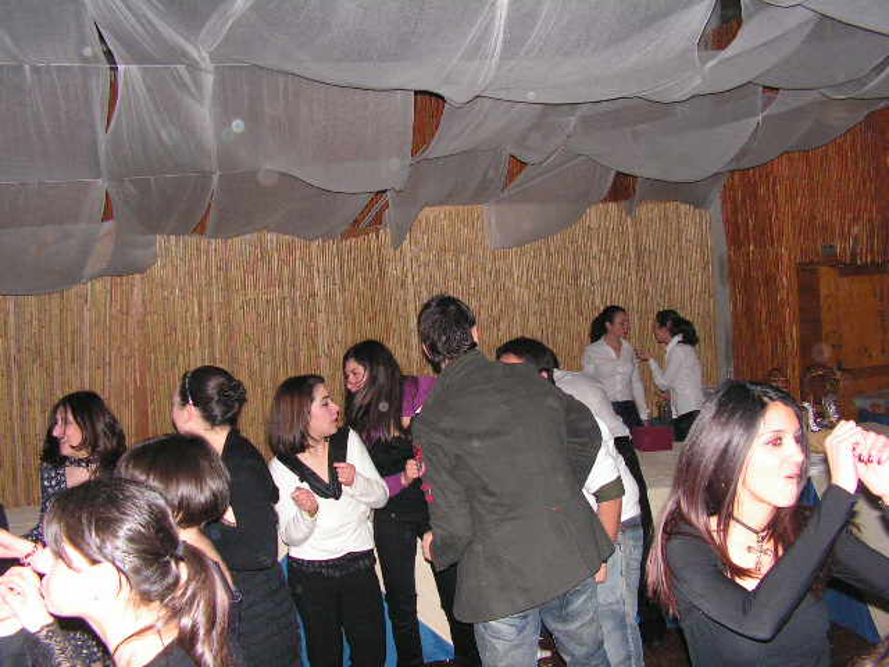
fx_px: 925
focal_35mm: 36
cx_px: 444
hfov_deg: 51.4
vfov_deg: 39.7
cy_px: 334
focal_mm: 6
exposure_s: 1/40
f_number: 3.2
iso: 200
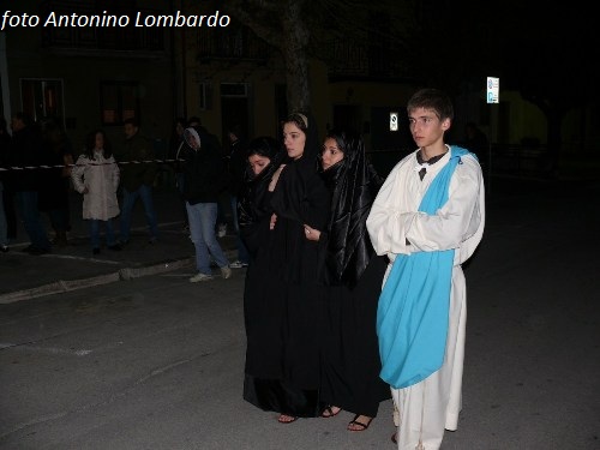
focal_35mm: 35
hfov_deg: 52.6
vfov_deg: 40.7
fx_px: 607
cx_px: 300
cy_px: 225
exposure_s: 1/30
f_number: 2.8
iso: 100
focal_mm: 7.4
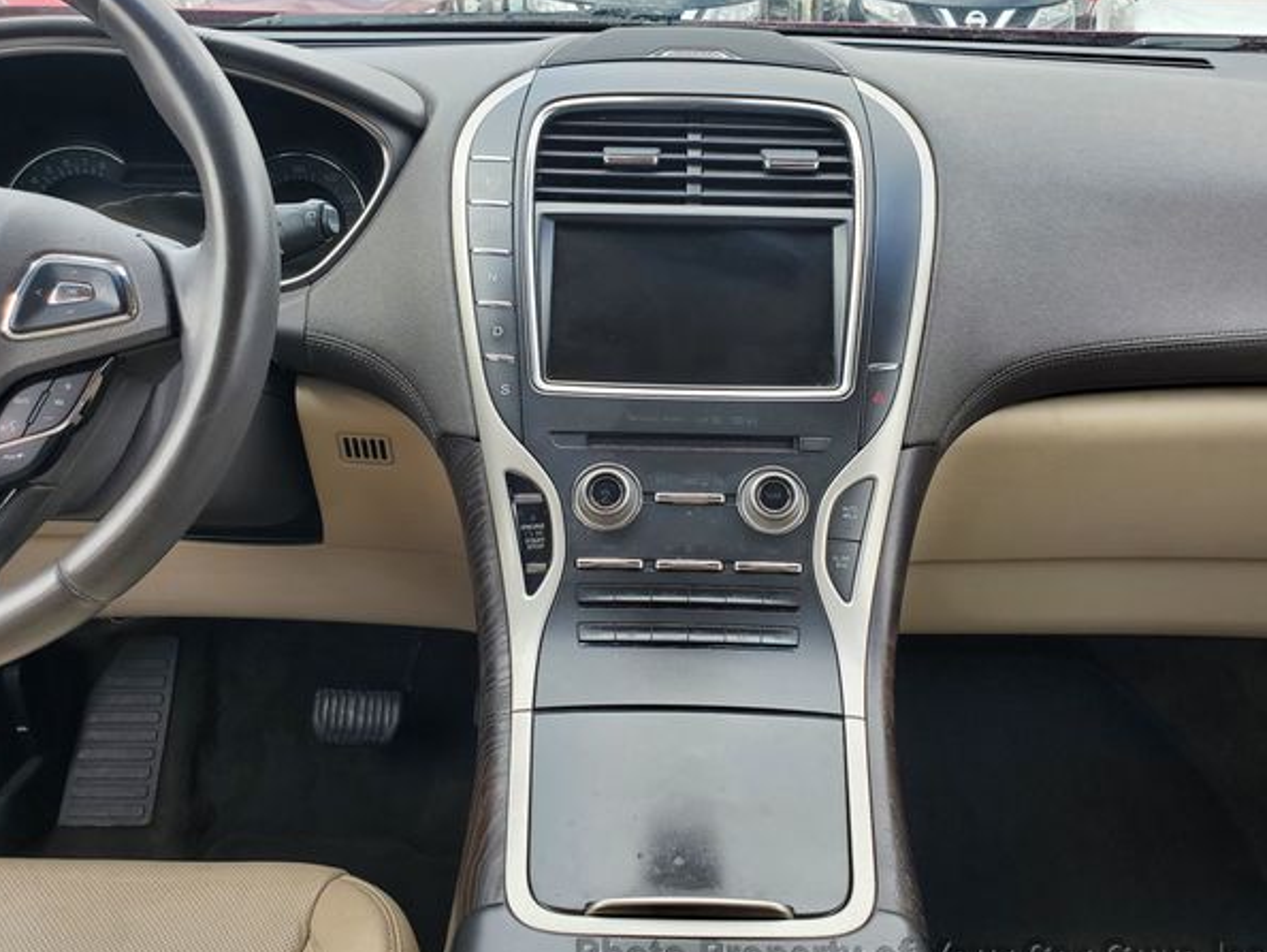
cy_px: 489
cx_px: 657
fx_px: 1025
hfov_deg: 63.4
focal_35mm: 28
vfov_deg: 49.8
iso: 50
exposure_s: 1/140
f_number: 2.4
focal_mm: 4.3
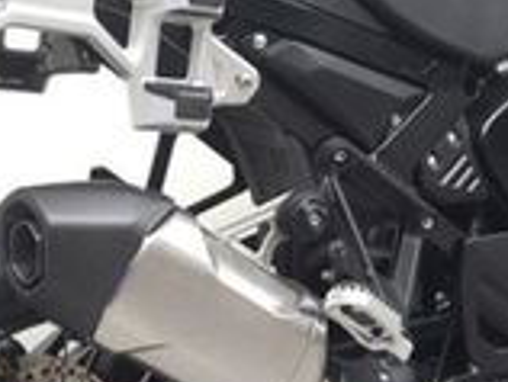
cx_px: 318
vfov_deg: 15.9
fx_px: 1367
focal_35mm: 93
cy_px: 148
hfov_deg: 21.0
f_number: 1.8
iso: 125
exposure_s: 1/50
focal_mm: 5.4
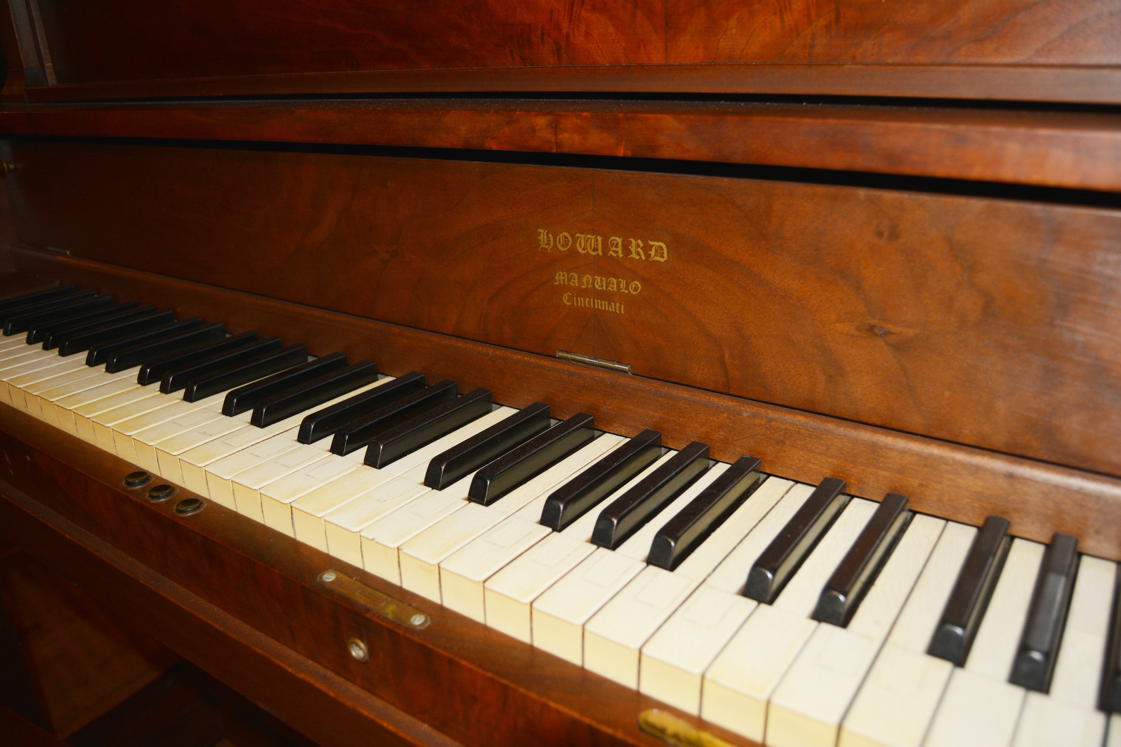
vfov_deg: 47.9
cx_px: 560
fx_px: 841
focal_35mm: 27
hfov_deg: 67.4
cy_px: 374
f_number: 3.5
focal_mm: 18
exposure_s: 1/60
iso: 360
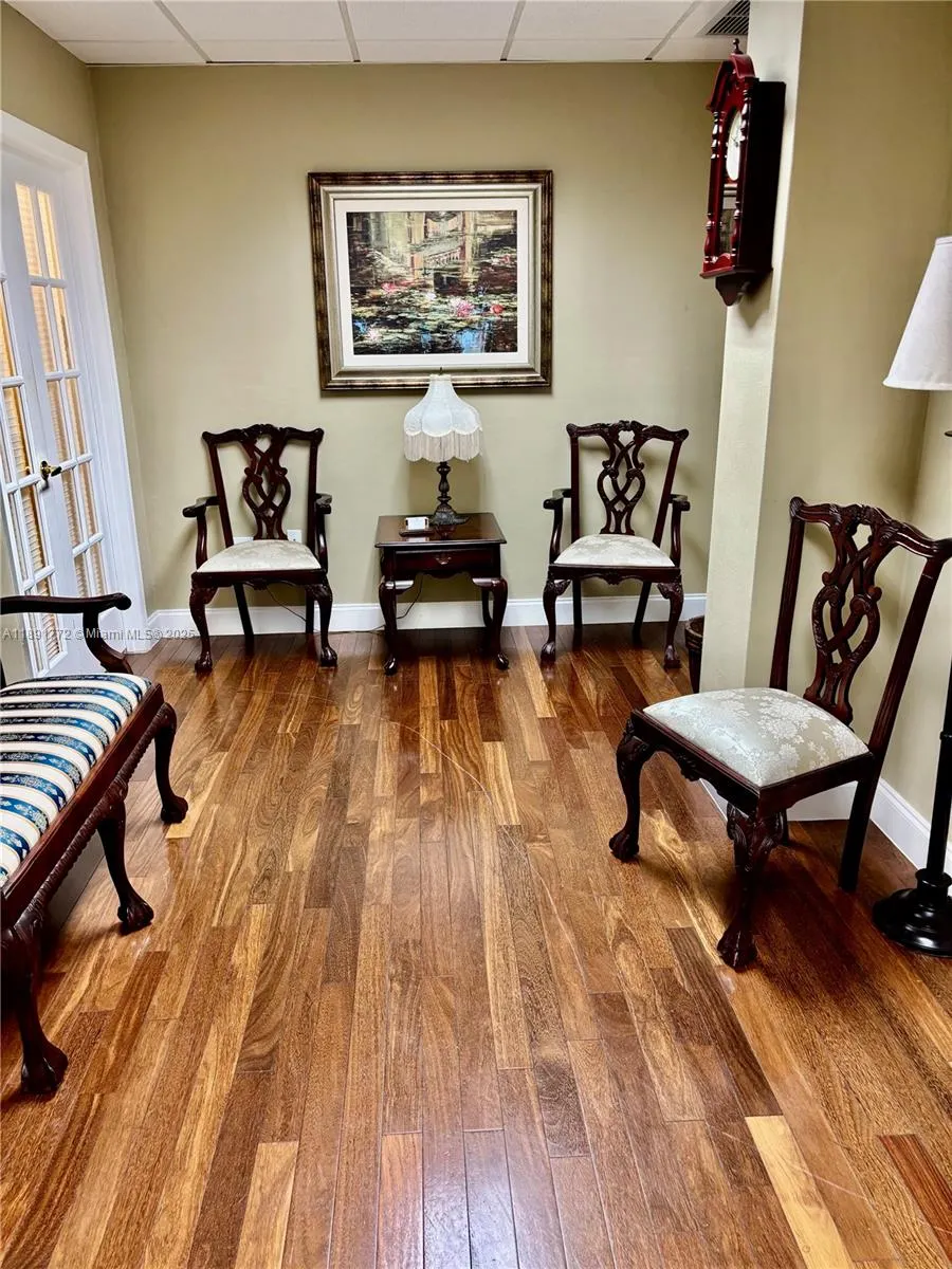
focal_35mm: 26
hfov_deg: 53.1
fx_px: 953
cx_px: 476
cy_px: 634
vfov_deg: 67.3
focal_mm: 5.96
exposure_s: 1/60
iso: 160
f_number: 1.6
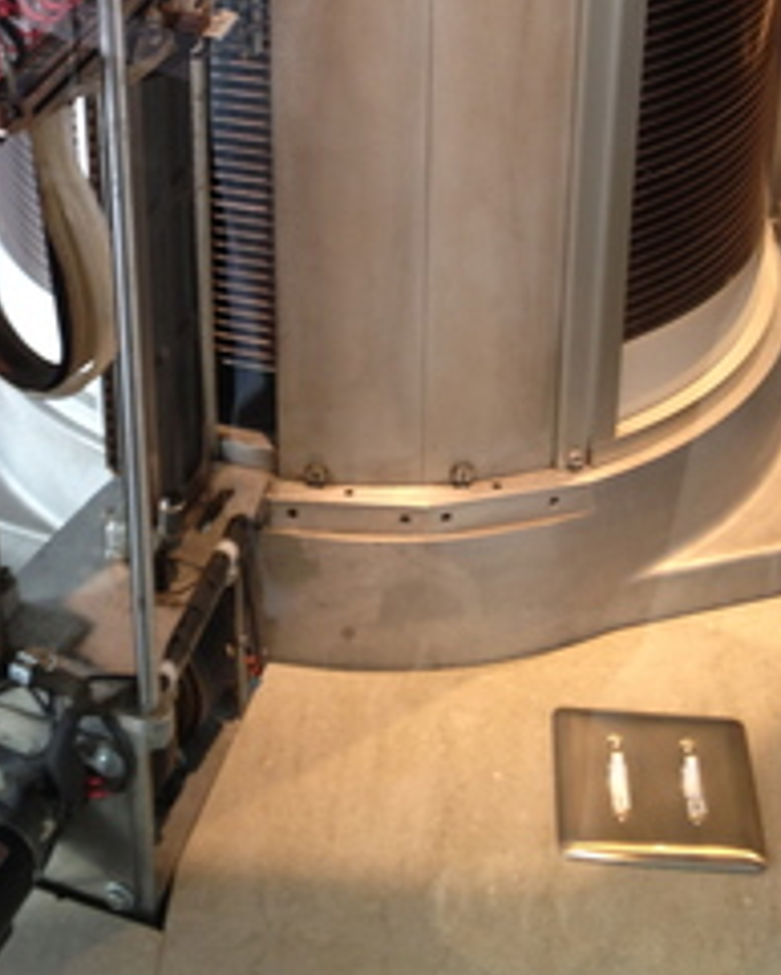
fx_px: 1963
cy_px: 81
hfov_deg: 22.4
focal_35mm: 68
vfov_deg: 26.8
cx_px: 283
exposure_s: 1/20
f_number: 2.4
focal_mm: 4.28
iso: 80
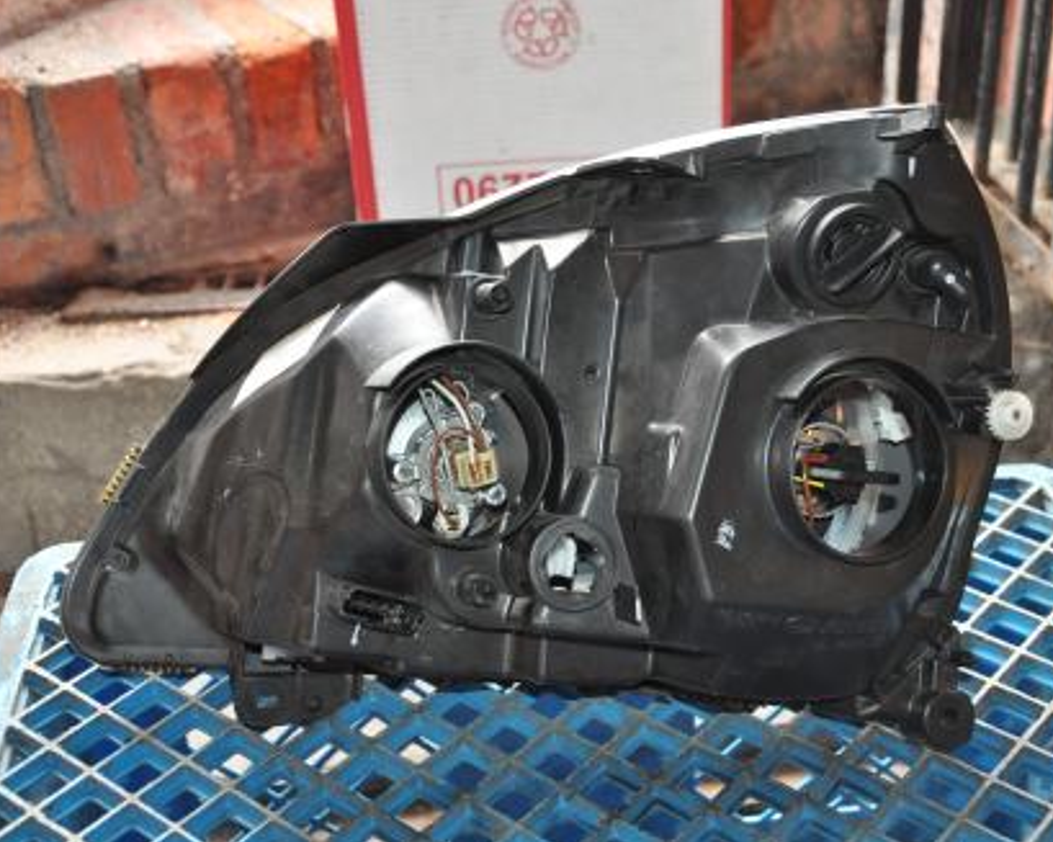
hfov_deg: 34.1
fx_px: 1714
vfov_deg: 27.6
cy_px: 422
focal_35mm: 55
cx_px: 582
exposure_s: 1/60
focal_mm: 32
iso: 800
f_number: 4.2
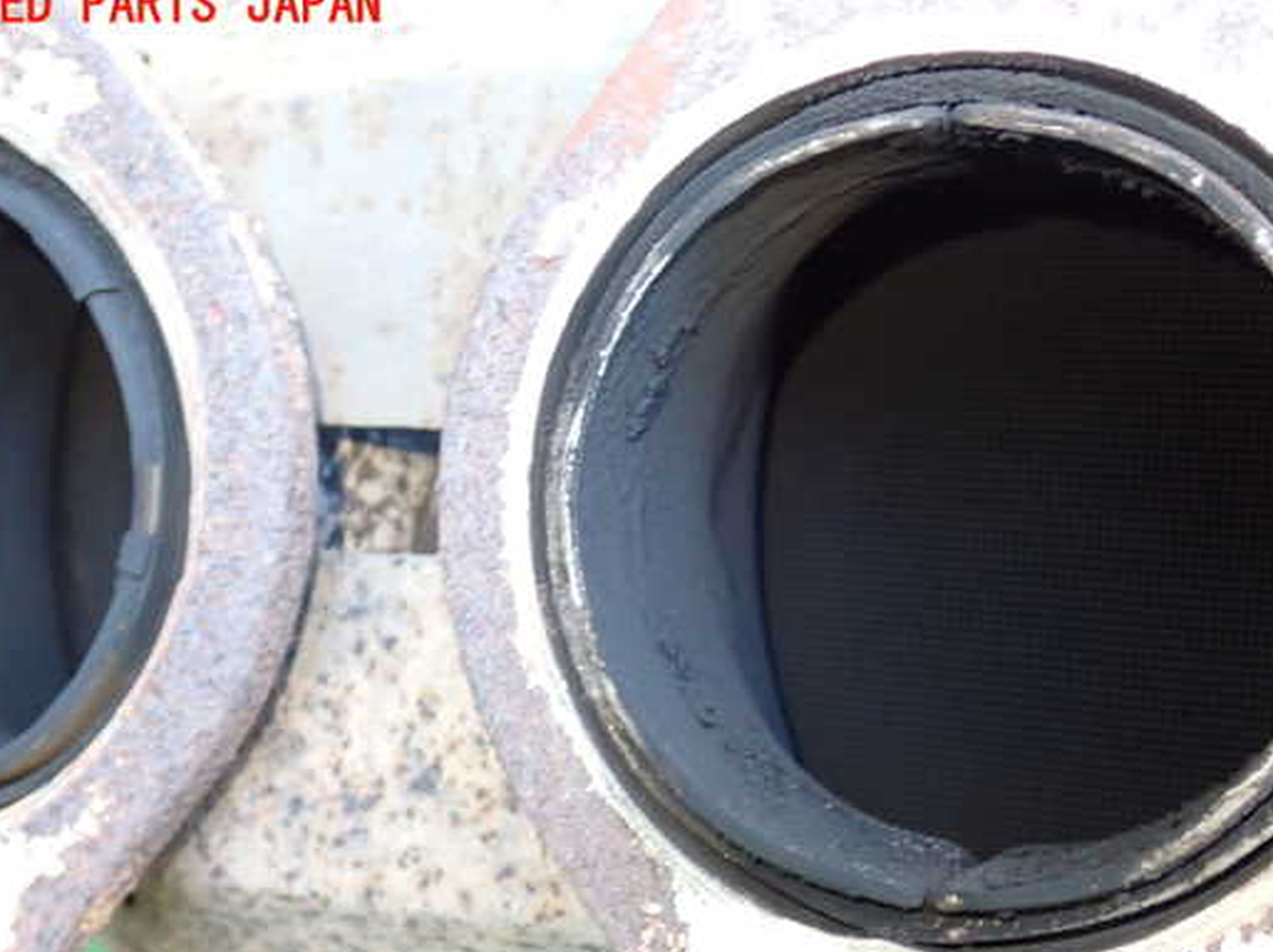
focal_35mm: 48
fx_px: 1764
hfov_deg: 39.7
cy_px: 533
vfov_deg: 30.2
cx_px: 675
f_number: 2.8
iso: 800
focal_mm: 7.31
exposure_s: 1/30
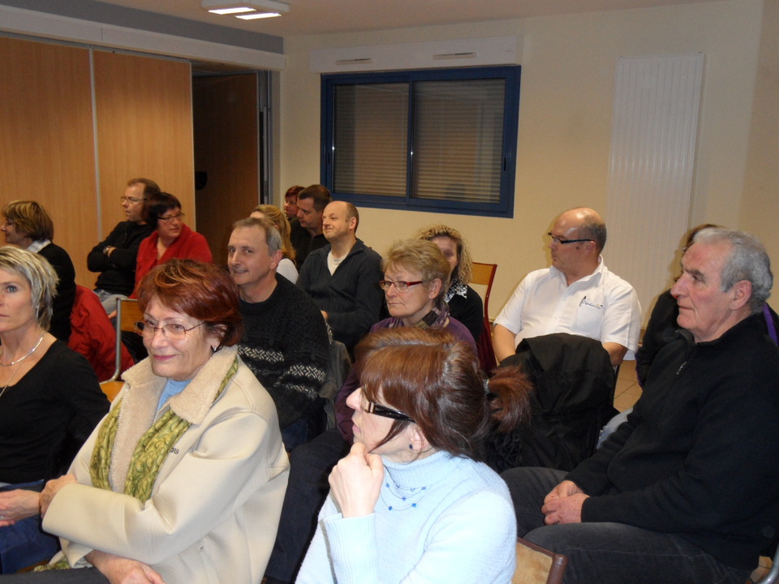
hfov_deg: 56.8
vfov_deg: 44.2
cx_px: 390
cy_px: 292
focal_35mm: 32
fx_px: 720
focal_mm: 5.3
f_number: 3.4
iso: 200
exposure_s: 1/30
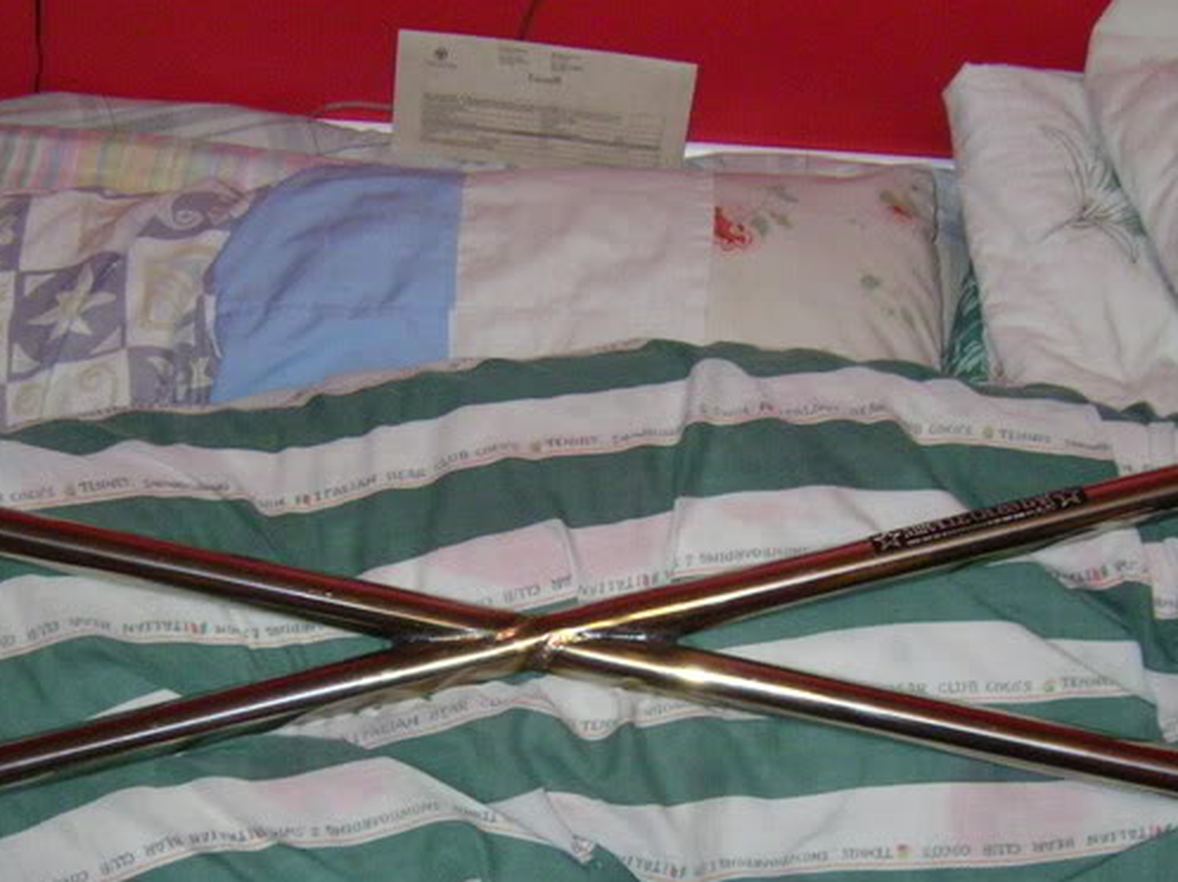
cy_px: 557
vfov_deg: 25.1
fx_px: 1972
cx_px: 514
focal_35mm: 58
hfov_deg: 33.2
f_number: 2.8
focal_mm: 5.6
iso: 200
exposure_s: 1/50
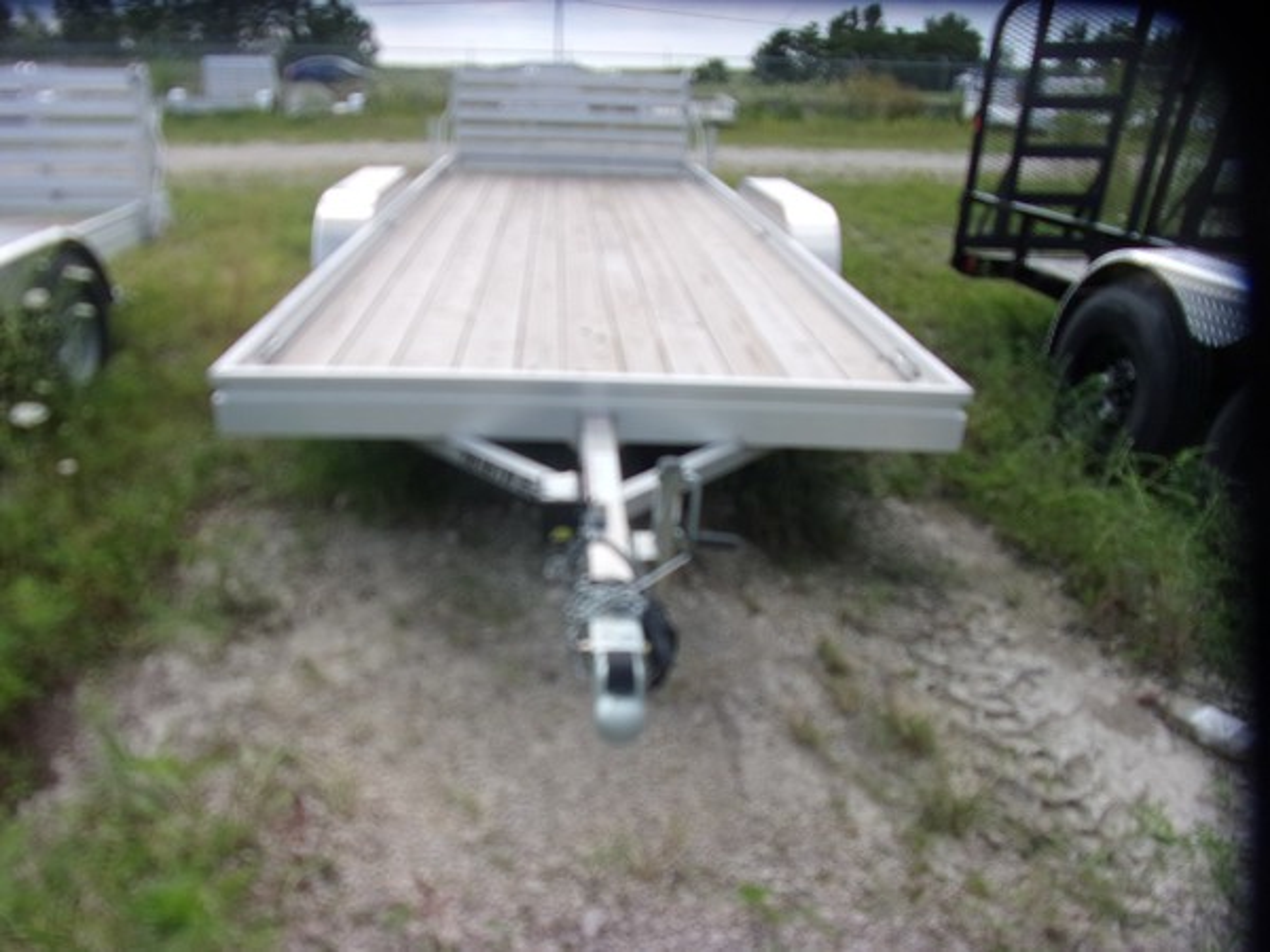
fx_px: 881
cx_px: 635
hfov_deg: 71.6
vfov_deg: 56.8
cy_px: 476
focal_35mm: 24
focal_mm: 4.3
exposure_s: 1/640
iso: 80
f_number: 3.3
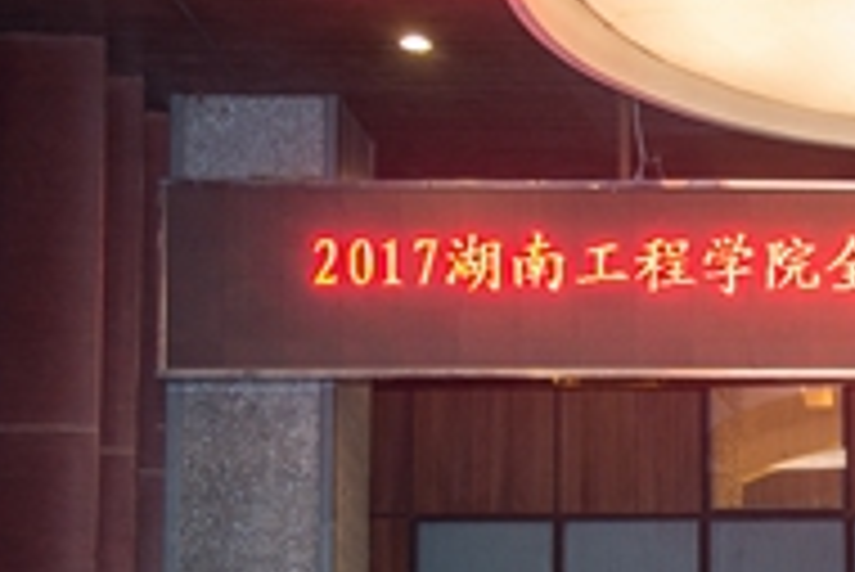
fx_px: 2401
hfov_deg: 19.0
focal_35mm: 101
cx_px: 1044
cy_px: 707
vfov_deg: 13.2
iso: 1100
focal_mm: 32
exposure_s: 1/60
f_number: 2.8
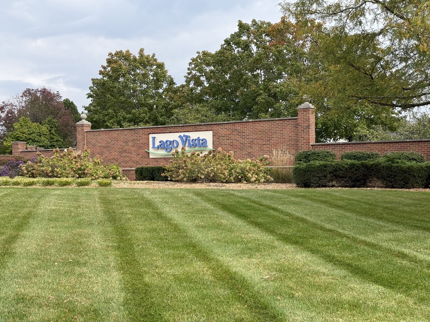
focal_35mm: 48
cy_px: 161
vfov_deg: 30.3
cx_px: 215
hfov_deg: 39.7
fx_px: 596
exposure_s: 1/687
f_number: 1.78
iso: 64
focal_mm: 6.76
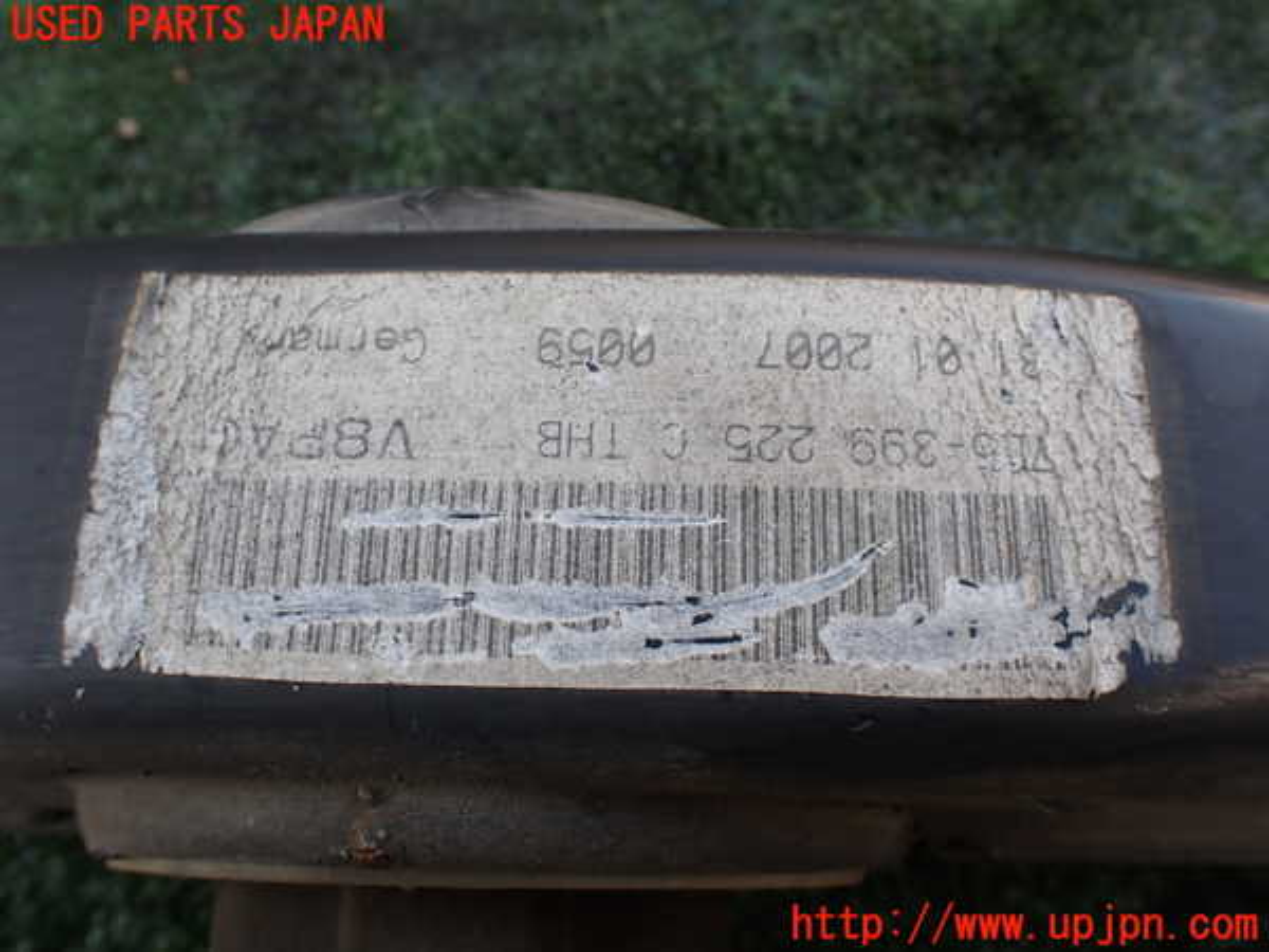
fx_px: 1100
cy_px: 476
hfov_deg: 60.0
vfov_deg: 46.8
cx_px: 634
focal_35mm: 30
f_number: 3.2
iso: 100
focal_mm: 5.4
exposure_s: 1/160
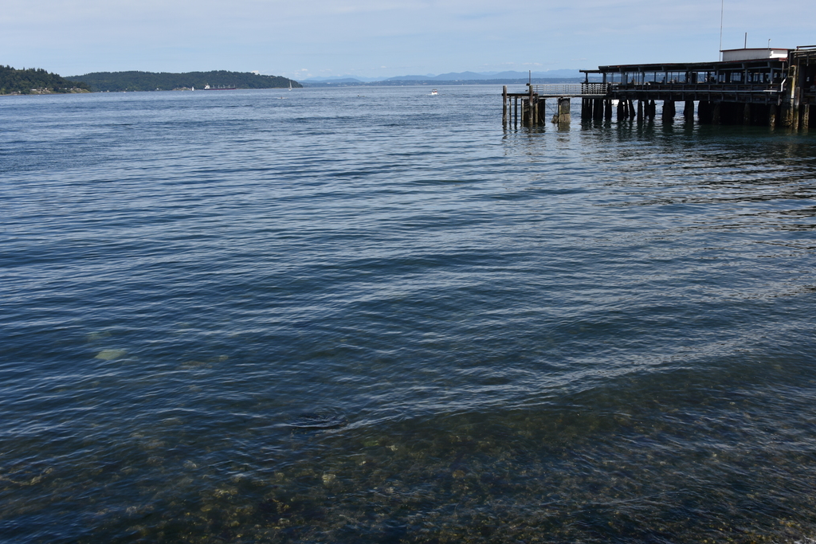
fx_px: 793
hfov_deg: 54.3
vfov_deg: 37.9
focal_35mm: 35
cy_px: 264
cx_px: 454
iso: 100
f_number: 9
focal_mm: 28
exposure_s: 1/320
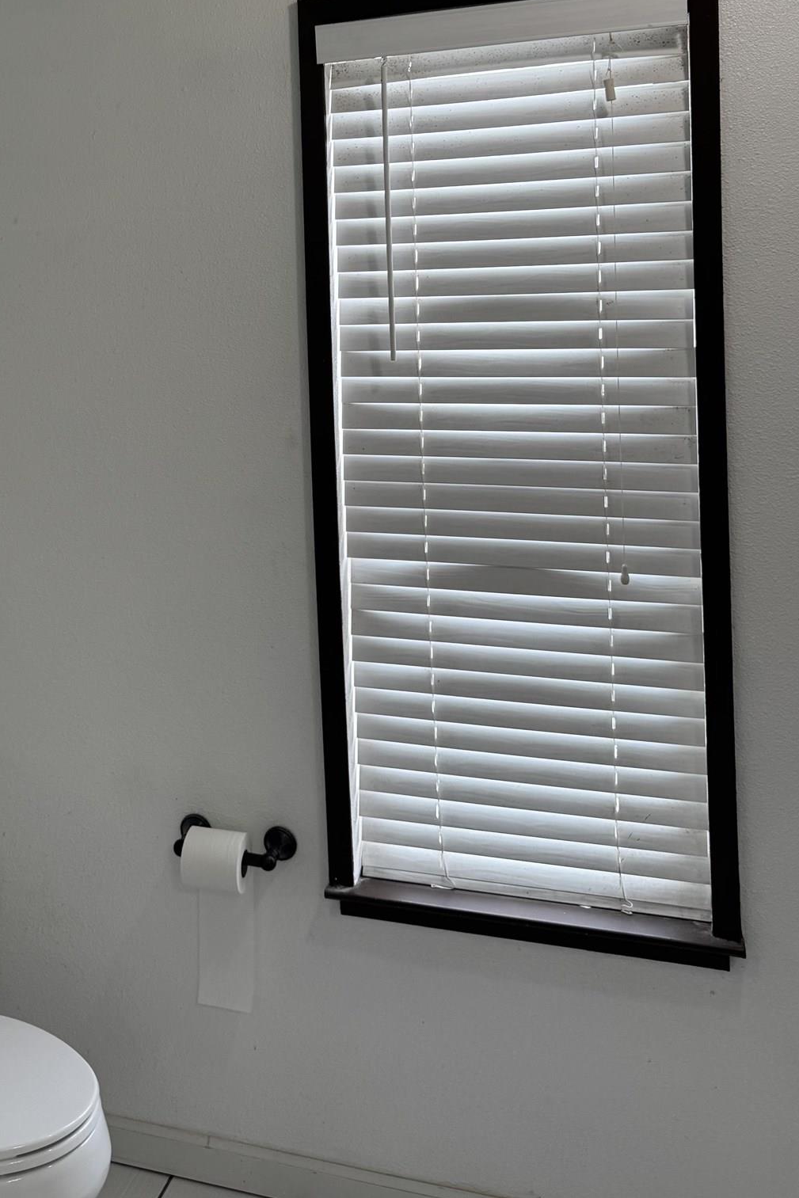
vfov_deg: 49.0
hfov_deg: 34.3
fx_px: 1265
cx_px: 196
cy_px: 325
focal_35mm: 38
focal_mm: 6.76
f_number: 1.78
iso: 80
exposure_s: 1/120
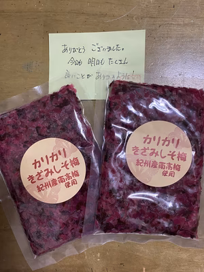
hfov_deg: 53.1
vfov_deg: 67.3
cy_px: 136
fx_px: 204
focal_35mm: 26
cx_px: 102
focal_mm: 4.25
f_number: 1.8
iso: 400
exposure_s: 1/50
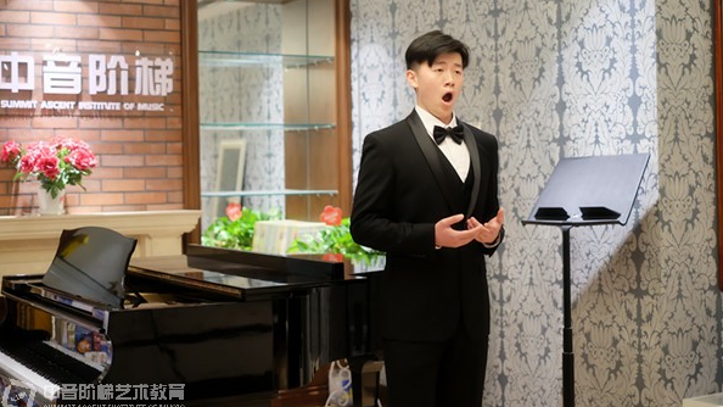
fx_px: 1073
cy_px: 172
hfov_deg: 37.2
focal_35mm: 56
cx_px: 359
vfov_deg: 21.4
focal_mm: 35
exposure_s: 1/75
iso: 800
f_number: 1.4
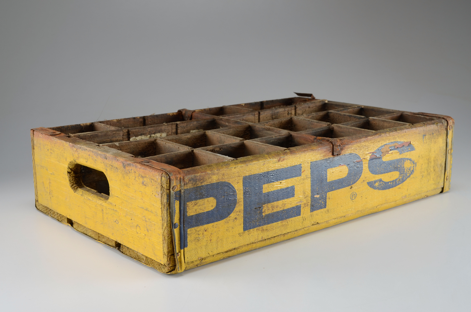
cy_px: 156
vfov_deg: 25.6
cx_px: 236
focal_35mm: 52
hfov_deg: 37.9
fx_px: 685
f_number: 11
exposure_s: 1/80
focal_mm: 35
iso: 100
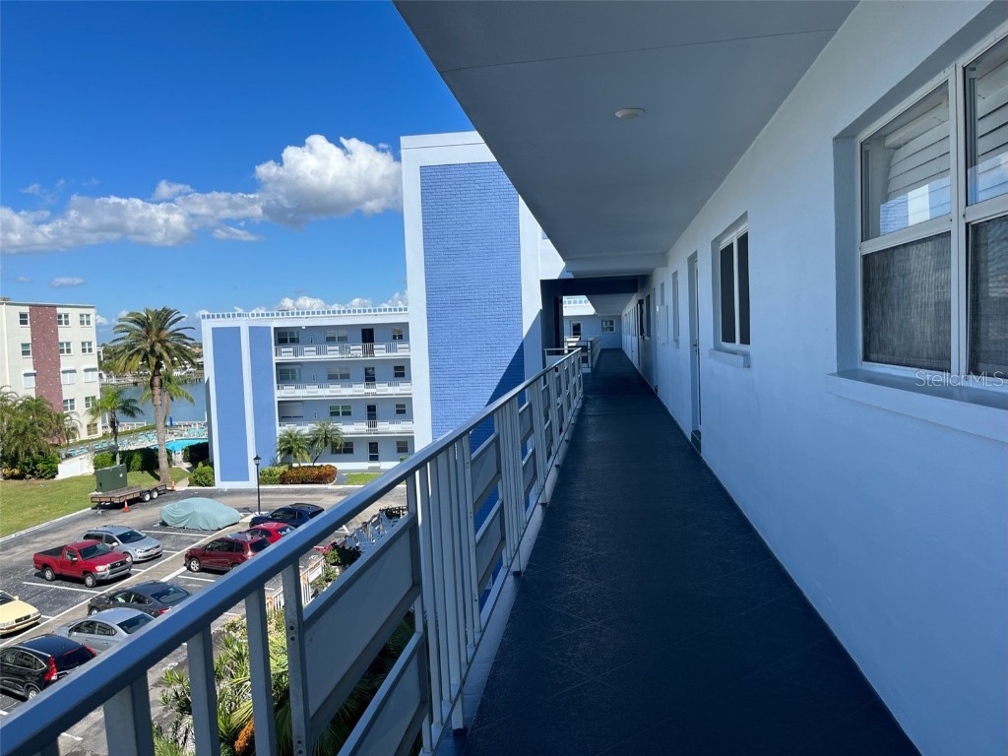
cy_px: 378
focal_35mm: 26
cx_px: 504
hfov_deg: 67.3
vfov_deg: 53.1
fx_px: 757
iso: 50
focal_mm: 5.1
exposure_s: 1/3876
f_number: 1.6
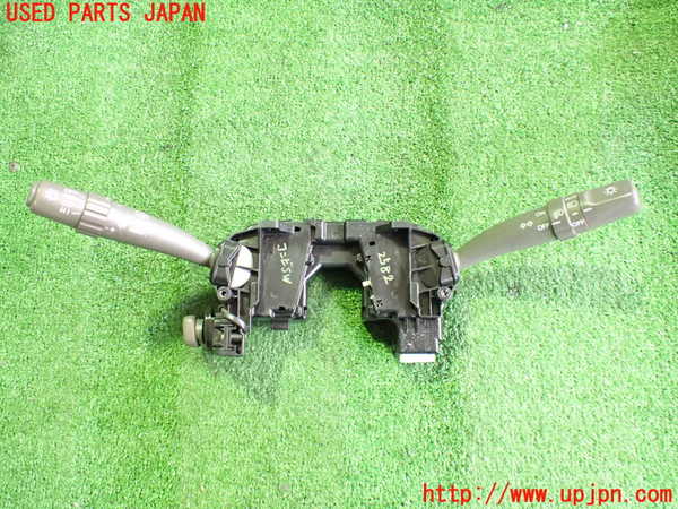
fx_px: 588
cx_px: 339
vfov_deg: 46.8
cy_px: 254
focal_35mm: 30
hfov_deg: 60.0
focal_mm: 5.4
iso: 1250
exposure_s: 1/30
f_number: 2.3
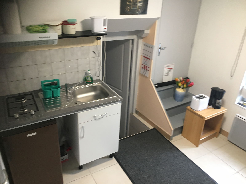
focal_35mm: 29
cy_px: 92
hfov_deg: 61.7
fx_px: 206
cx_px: 123
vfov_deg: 48.2
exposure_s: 1/33
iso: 160
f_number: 2.2
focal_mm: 4.15
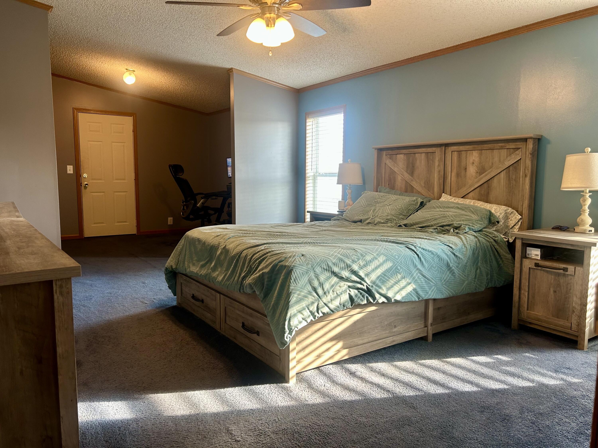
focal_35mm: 26
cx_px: 299
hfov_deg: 67.3
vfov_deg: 53.1
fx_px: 449
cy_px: 224
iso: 64
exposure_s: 1/60
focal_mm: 5.7
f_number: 1.5
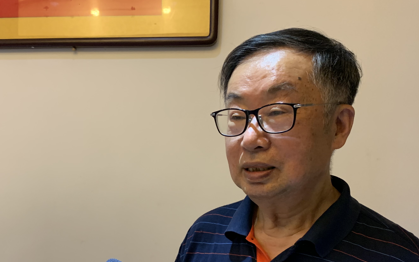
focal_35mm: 42
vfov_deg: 29.9
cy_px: 205
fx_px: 480
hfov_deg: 46.9
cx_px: 165
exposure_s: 1/33
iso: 250
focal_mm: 4.25
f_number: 1.8
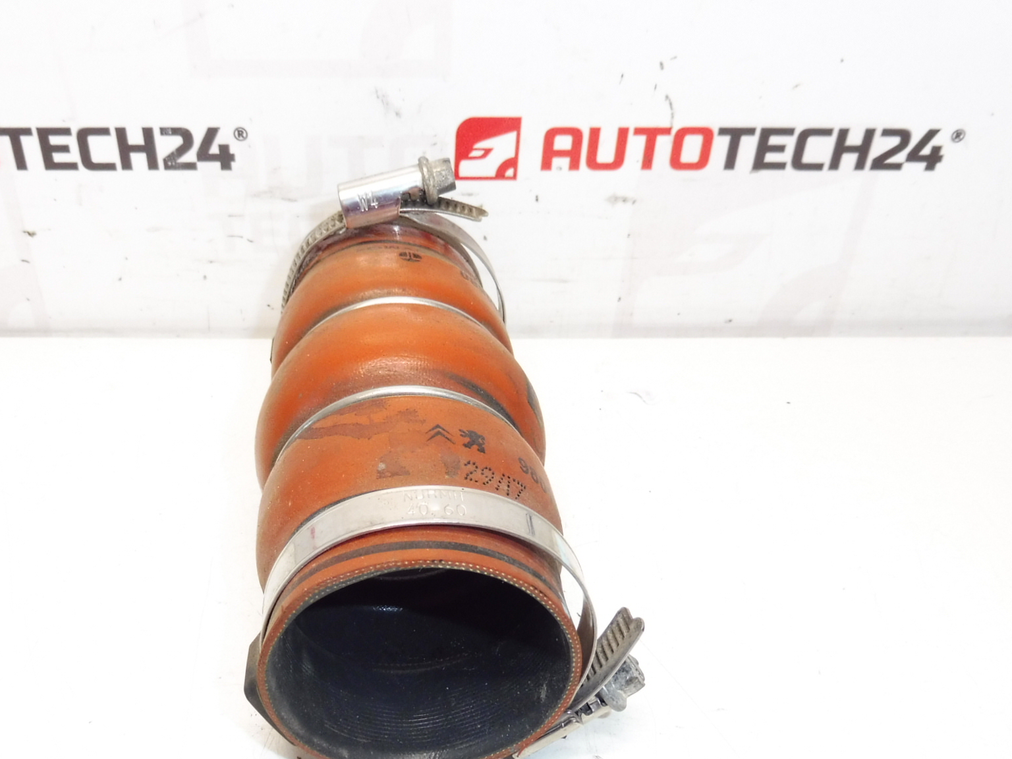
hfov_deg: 56.3
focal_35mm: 32
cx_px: 399
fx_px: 936
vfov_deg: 43.7
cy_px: 488
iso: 200
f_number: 3.5
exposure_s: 1/80
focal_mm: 4.3
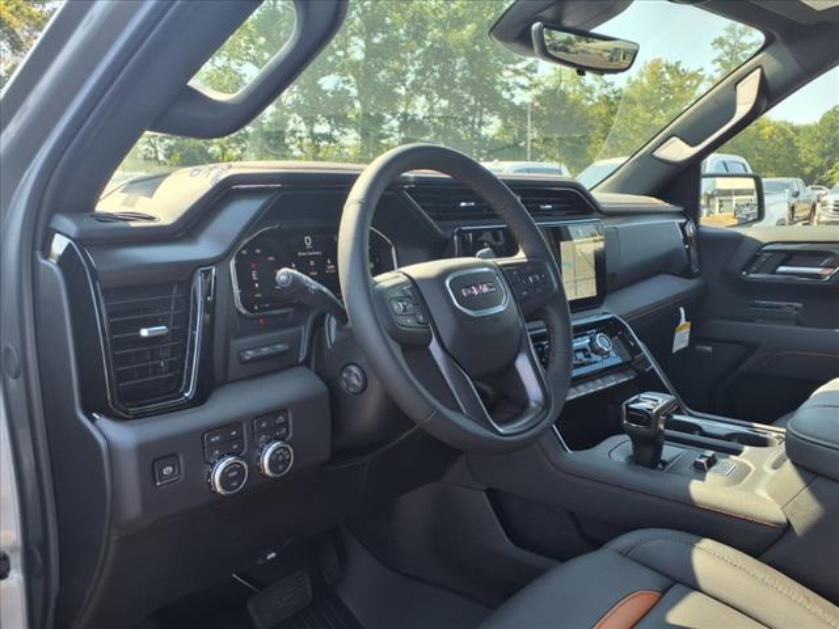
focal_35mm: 27
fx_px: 654
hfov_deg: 65.3
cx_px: 420
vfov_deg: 51.4
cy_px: 314
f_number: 1.9
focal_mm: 3.58
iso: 40
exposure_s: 1/217
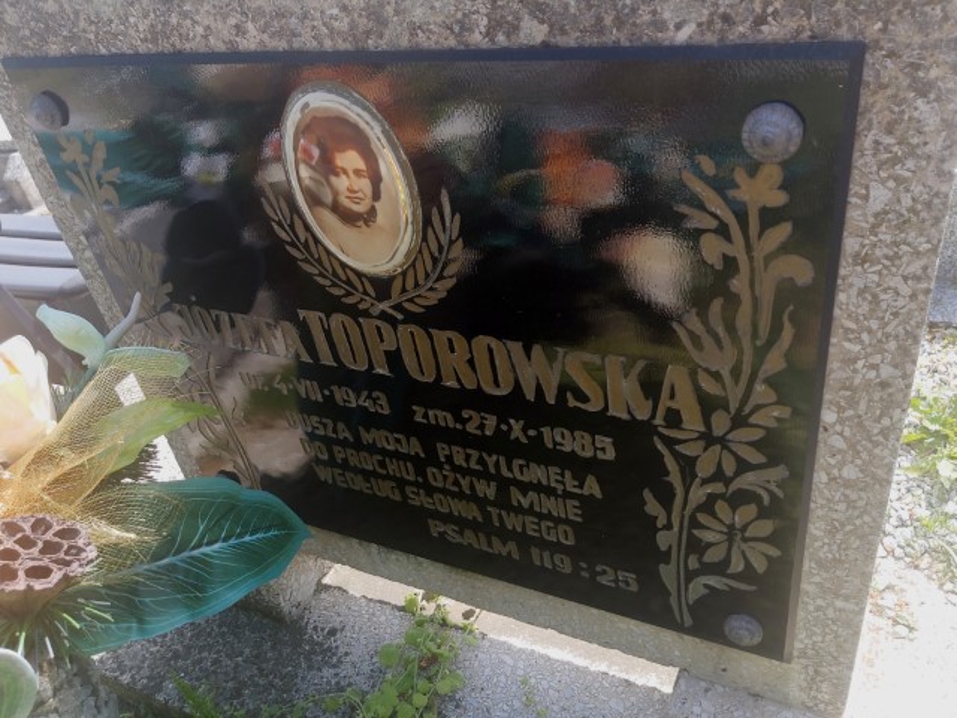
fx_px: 719
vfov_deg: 53.1
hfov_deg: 67.3
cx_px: 478
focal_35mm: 26
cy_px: 359
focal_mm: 3.92
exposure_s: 1/496
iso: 64
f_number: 1.7
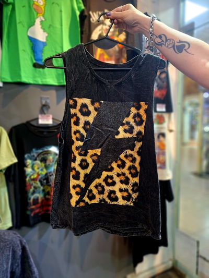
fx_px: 185
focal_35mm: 23
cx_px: 104
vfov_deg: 73.9
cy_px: 139
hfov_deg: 58.9
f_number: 1.8
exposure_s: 1/50
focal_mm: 5.54
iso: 250
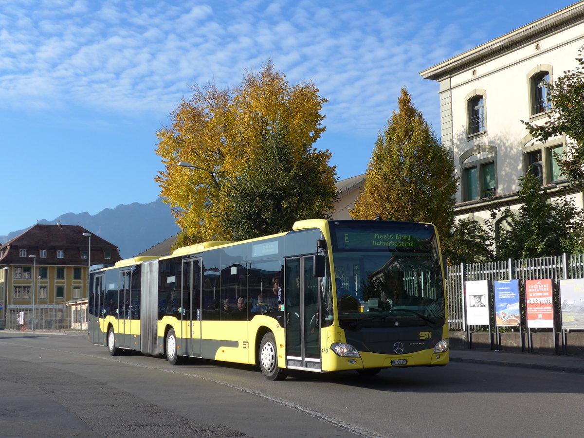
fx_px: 877
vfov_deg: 28.0
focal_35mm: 52
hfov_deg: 36.8
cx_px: 292
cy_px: 219
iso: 80
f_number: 3.3
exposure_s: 1/800
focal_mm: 10.7
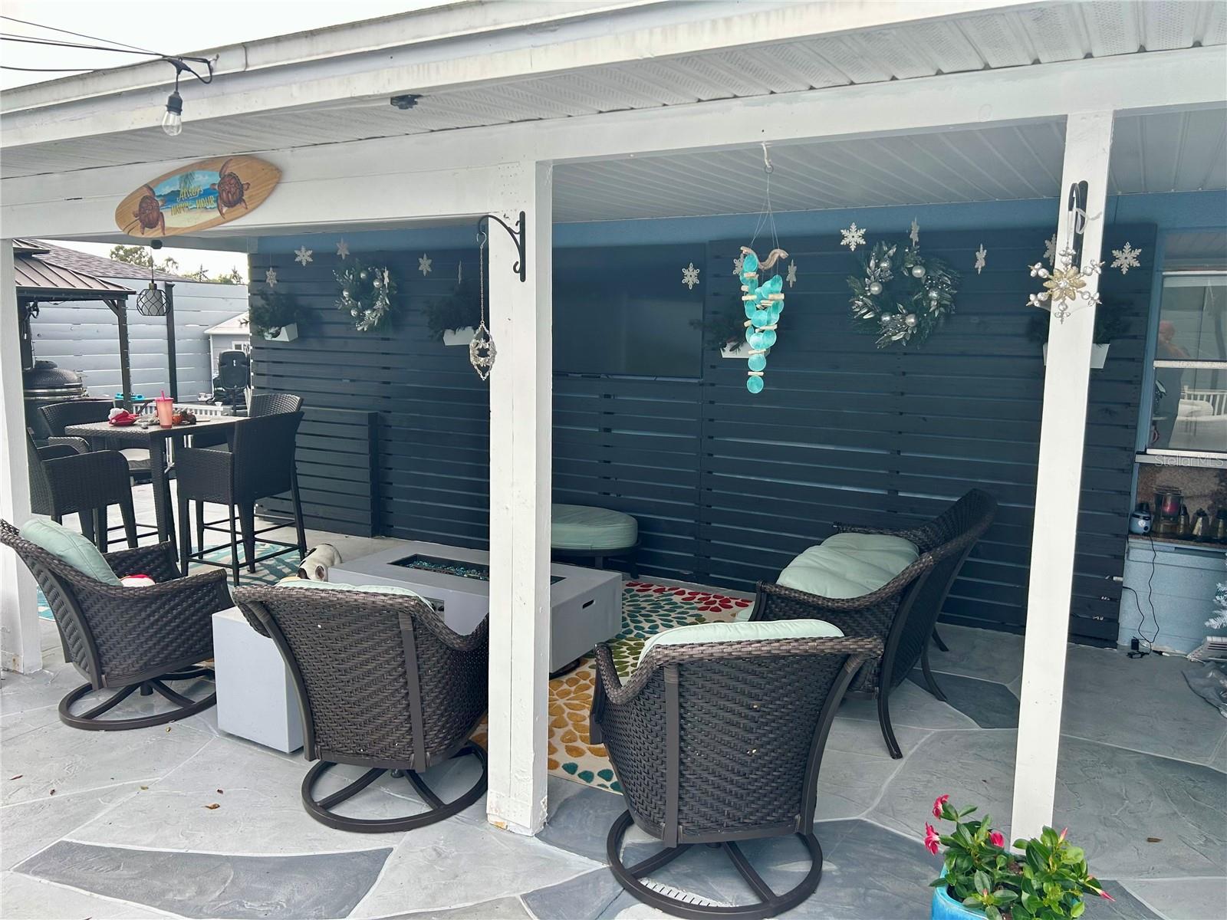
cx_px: 614
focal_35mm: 26
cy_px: 460
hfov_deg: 67.3
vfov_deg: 53.1
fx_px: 922
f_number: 1.5
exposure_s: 1/499
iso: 50
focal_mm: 5.7
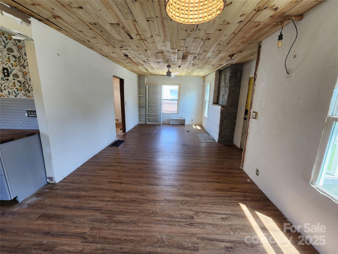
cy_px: 127
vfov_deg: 89.9
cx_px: 169
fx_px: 127
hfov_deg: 106.2
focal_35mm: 13
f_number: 2.2
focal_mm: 2.2
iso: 125
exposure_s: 1/60
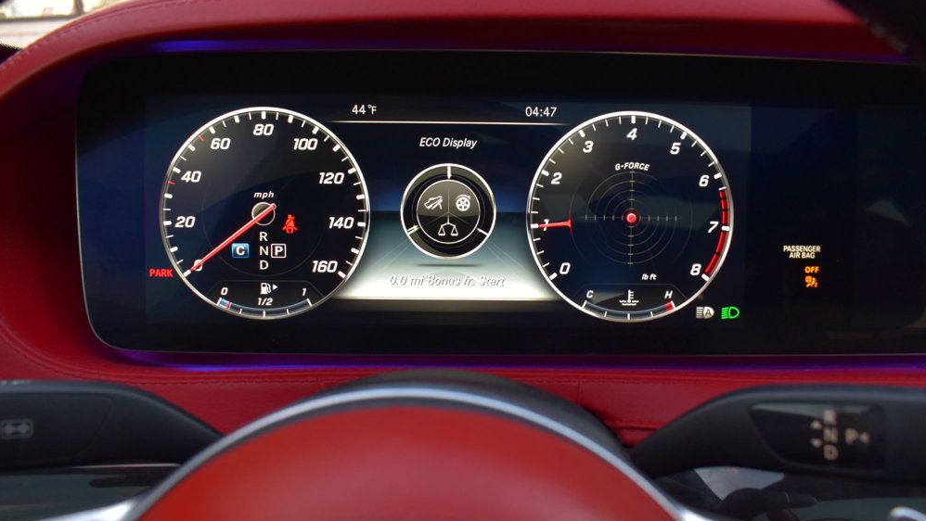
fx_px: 712
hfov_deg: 66.1
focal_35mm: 29
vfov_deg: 40.2
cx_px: 458
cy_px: 256
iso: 1000
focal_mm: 18
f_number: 6.3
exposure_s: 1/15
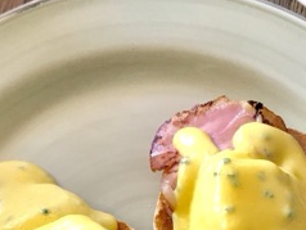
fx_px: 832
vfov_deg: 15.3
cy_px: 260
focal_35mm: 94
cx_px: 167
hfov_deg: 20.8
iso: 40
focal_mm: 3.99
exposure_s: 1/20
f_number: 1.8
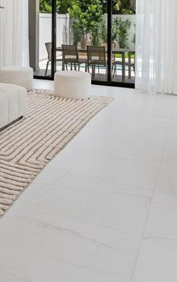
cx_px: 5
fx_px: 324
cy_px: 30
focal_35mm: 42
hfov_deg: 28.9
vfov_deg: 43.3
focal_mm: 15
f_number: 8
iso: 200
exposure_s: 1/15
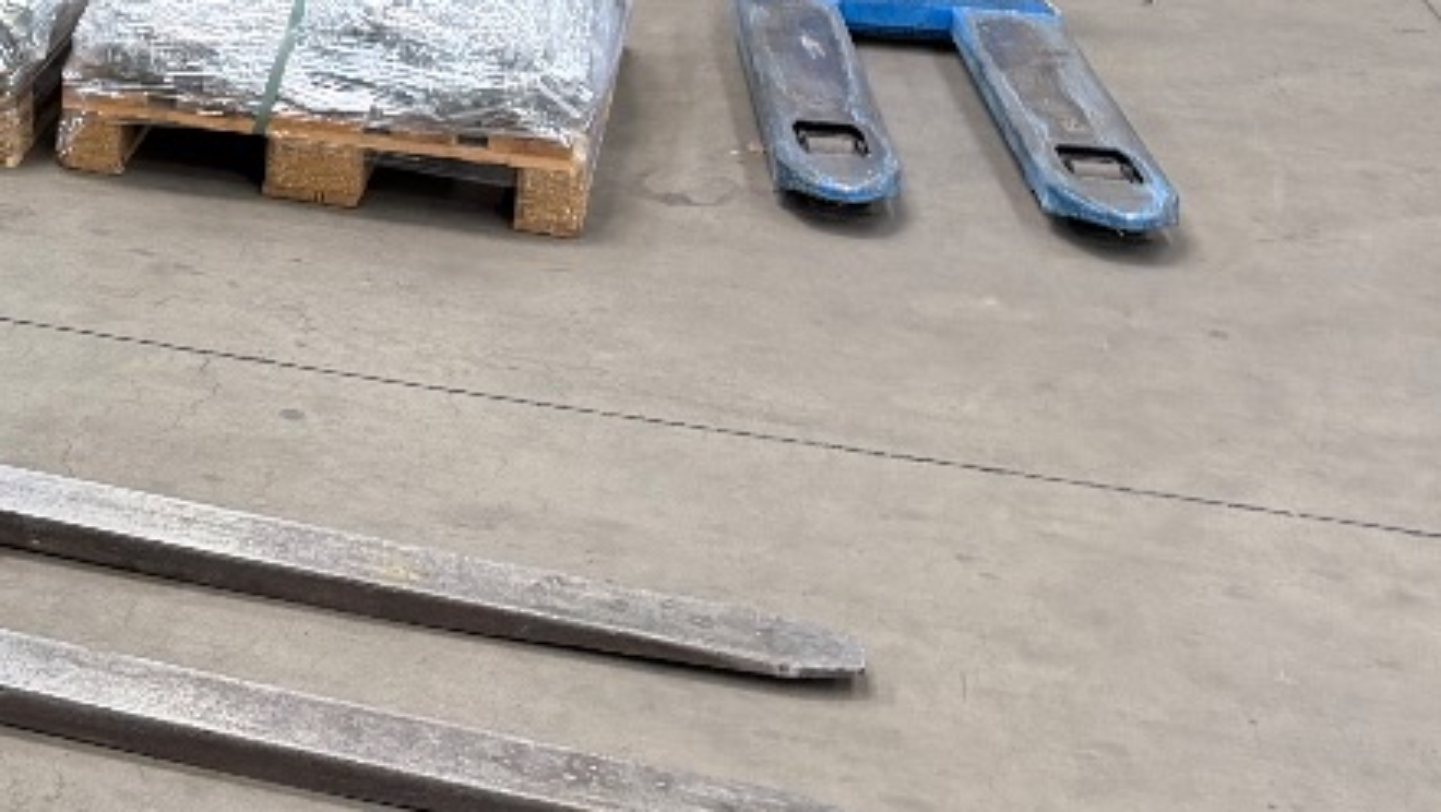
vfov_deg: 15.1
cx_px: -612
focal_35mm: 76
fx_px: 2905
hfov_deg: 23.3
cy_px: -298
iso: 200
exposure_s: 1/50
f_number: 1.78
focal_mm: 6.76
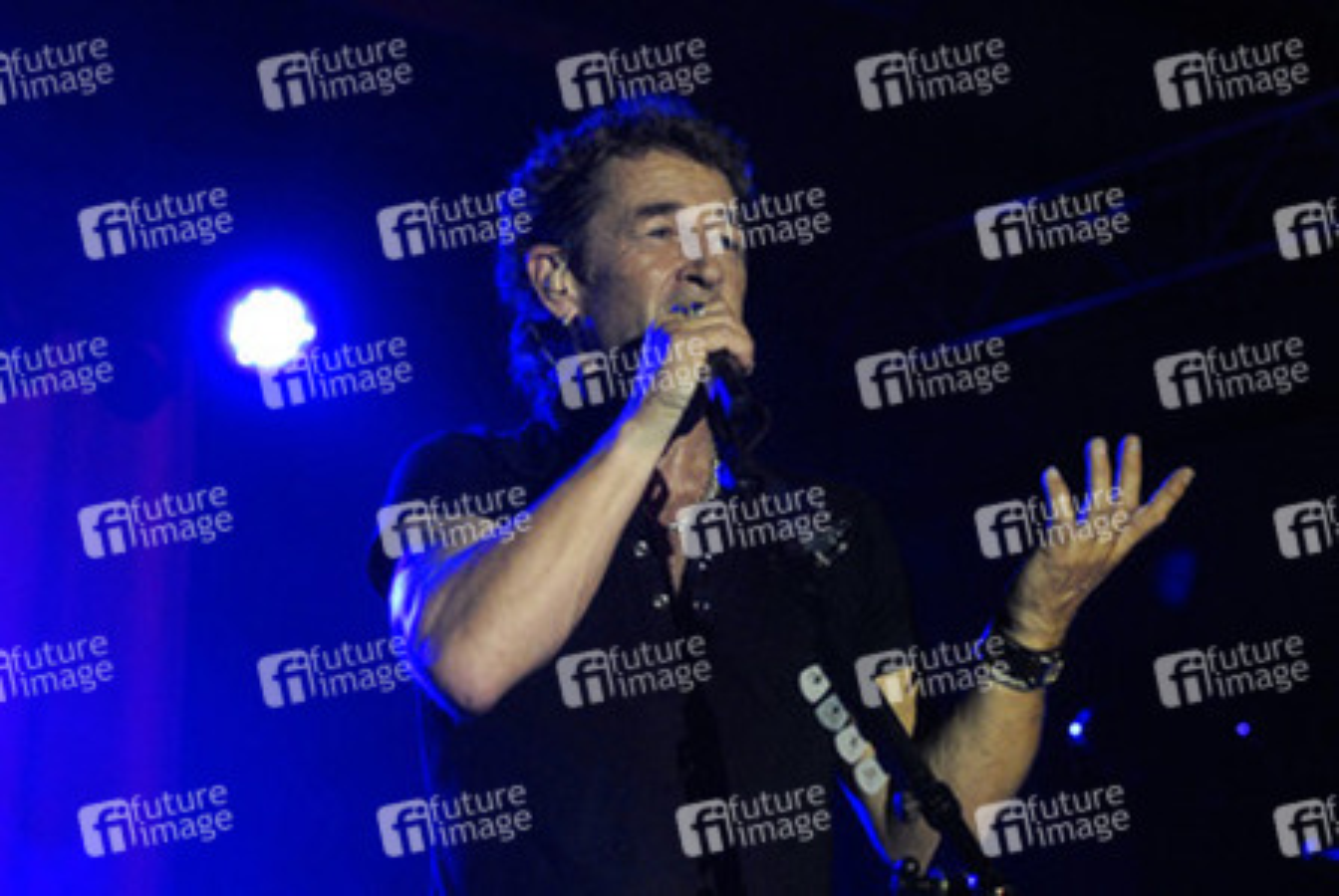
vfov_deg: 12.2
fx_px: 4190
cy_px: 448
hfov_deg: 18.2
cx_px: 670
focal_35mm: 112
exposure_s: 1/50
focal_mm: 75
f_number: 5
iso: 800
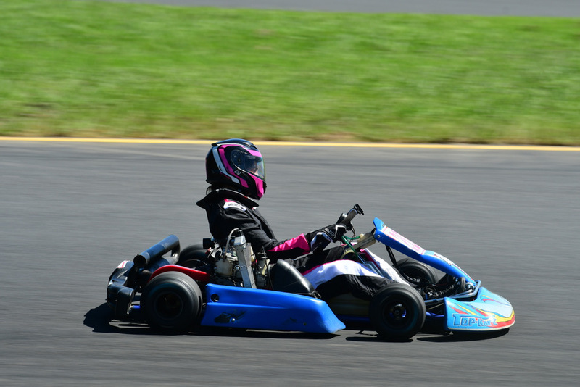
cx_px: 290
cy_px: 194
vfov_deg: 4.8
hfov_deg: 7.2
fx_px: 4593
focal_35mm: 285
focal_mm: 190
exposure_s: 1/250
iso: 250
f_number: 11
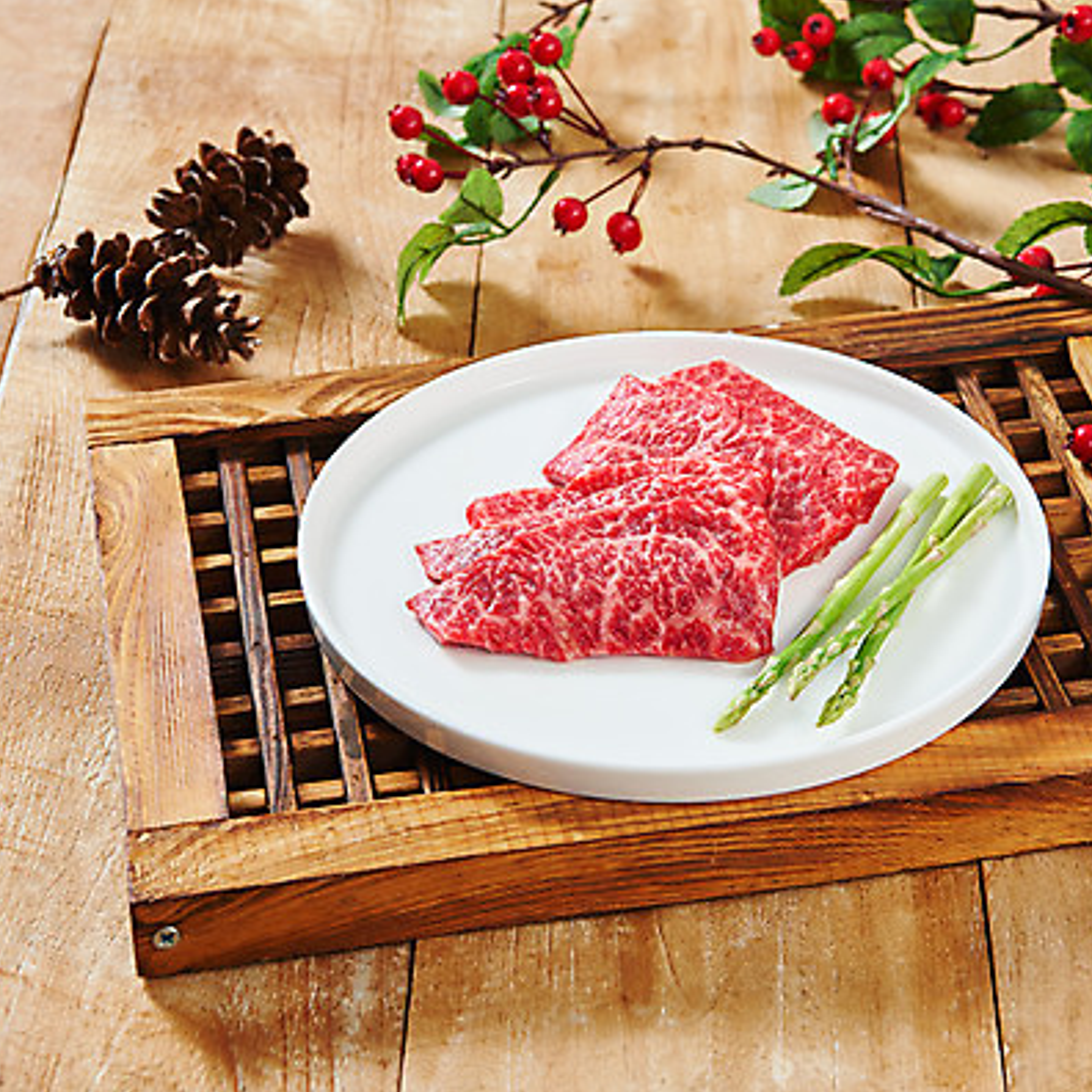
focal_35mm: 90
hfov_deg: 19.2
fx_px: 3212
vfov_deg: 19.3
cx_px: 716
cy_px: 546
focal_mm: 70
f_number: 9
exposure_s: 1/125
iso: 100
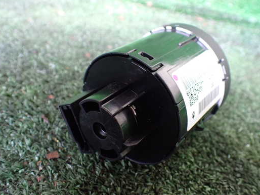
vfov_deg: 40.7
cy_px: 94
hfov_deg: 52.5
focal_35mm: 35
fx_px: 263
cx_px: 145
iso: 800
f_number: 2.3
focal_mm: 5.4
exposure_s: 1/50
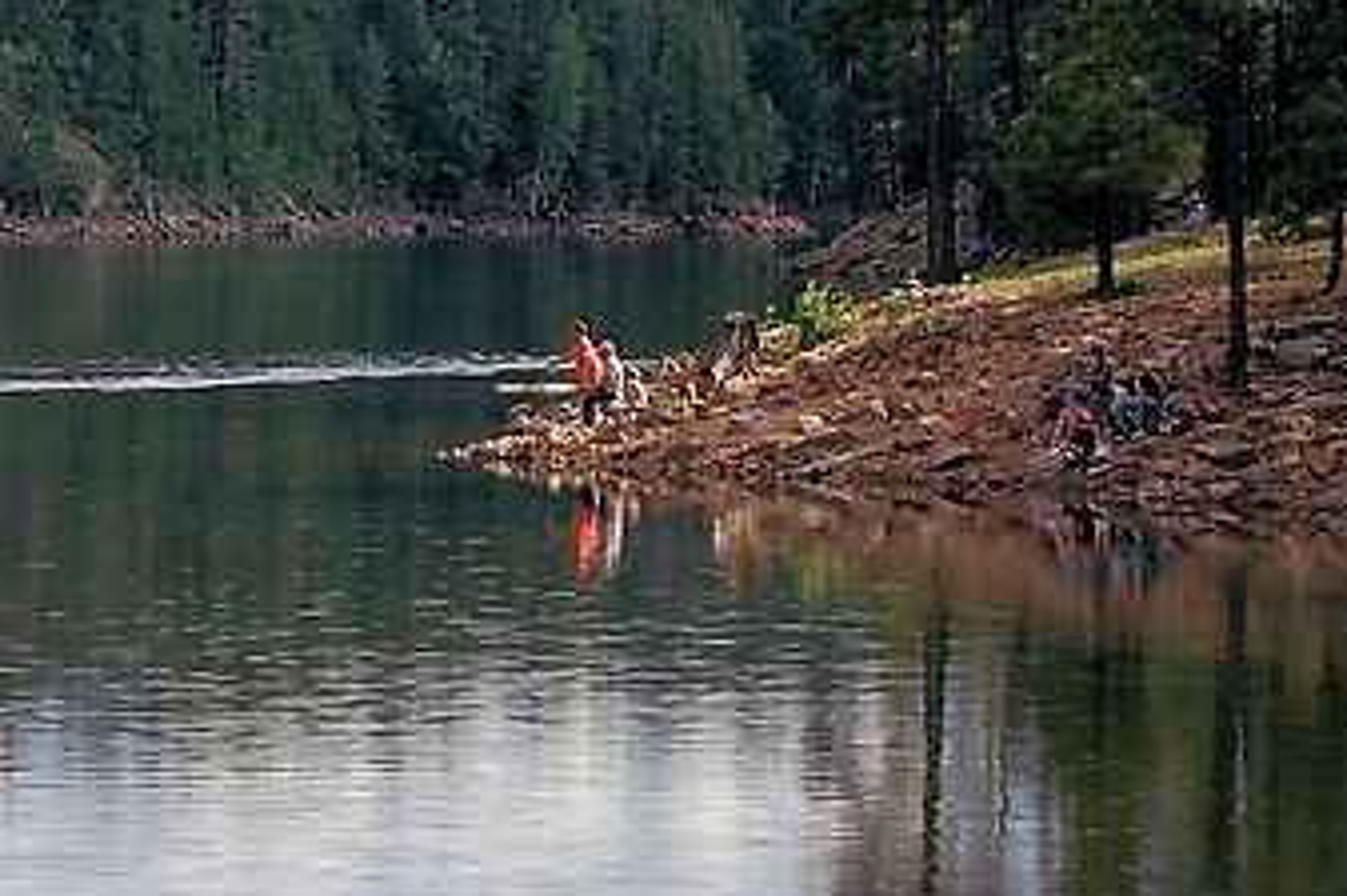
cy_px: -182
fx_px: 9139
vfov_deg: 5.6
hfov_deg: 8.3
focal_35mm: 244
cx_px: -464
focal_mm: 55
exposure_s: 1/250
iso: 200
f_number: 10
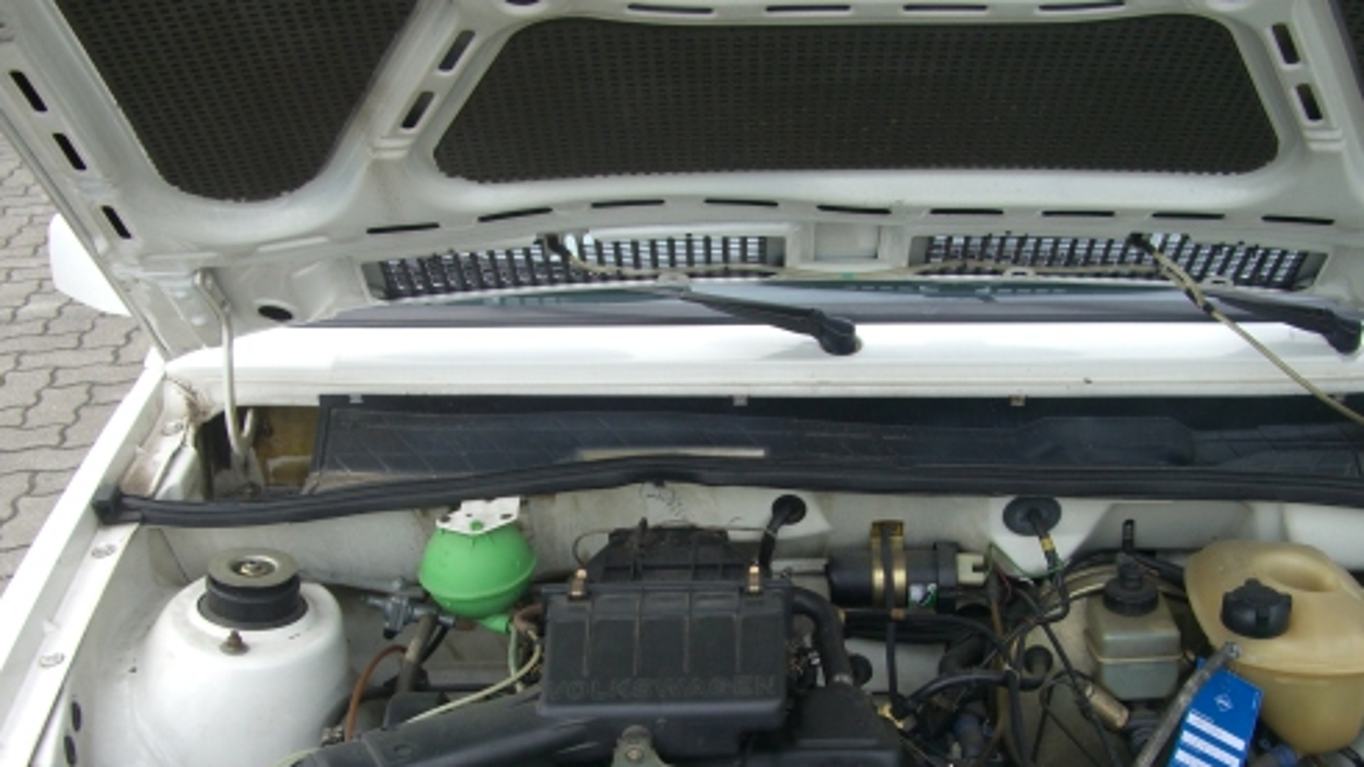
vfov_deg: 22.1
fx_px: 1953
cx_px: 764
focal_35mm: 54
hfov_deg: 38.4
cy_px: 550
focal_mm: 7.9
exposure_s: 1/320
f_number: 2.8
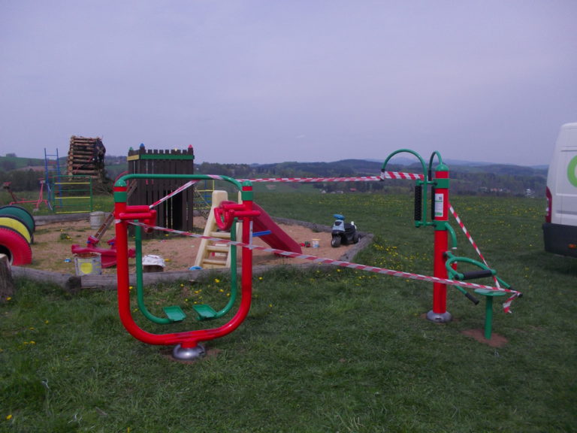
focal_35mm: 29
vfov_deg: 48.2
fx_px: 483
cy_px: 216
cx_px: 288
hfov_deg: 61.7
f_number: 3.3
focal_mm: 4.1
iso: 80
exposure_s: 1/1000
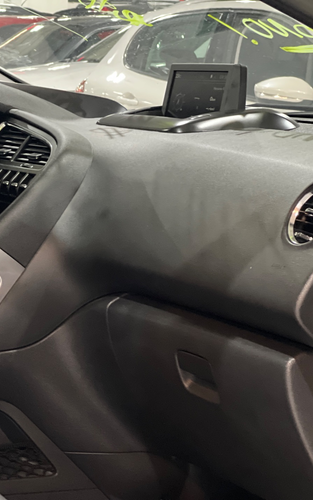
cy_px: 250
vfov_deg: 19.1
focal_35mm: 109
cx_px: 17
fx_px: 1487
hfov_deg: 11.9
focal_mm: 9
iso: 800
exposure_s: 1/15
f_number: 2.8
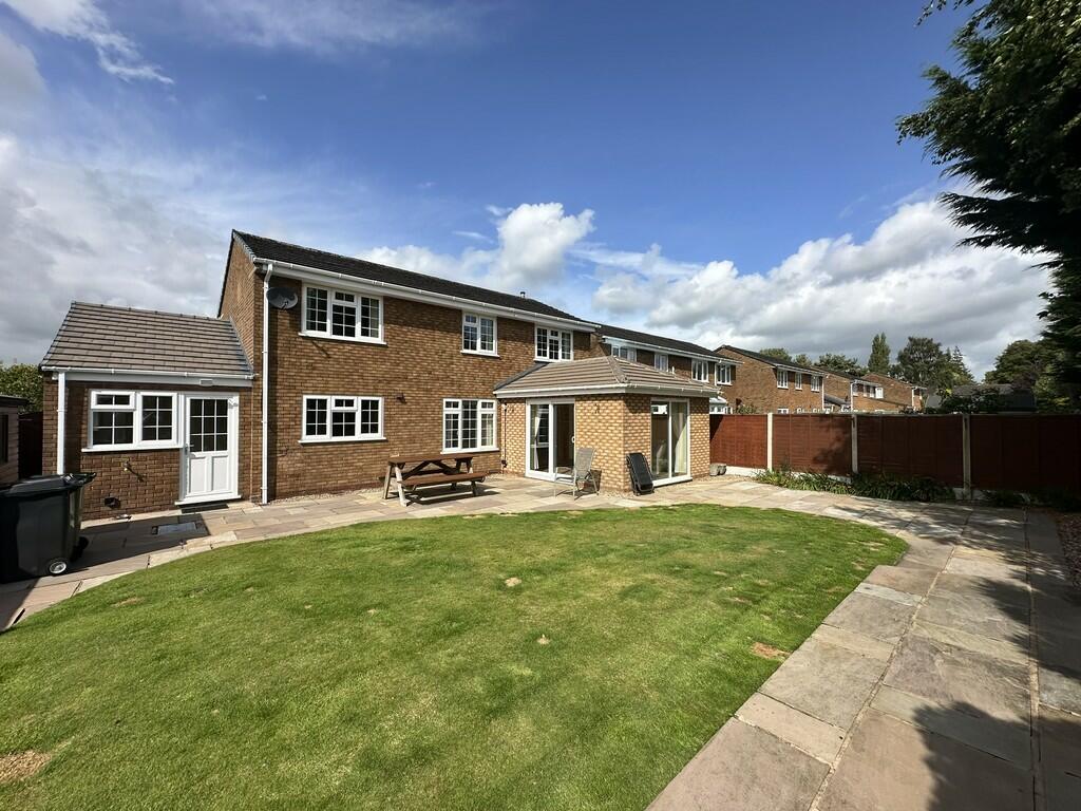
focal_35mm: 14
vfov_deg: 85.7
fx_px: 437
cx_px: 540
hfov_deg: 102.1
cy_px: 406
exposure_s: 1/2618
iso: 50
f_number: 2.2
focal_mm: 2.22
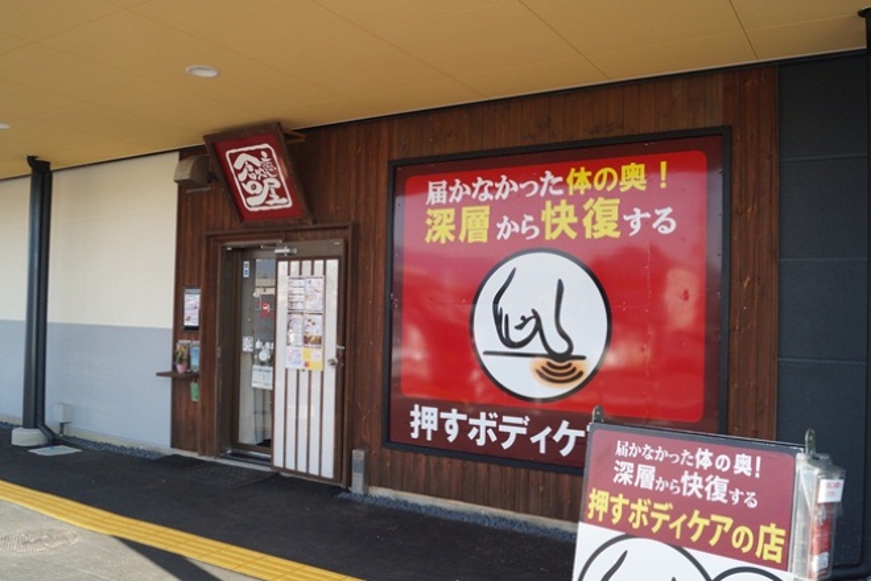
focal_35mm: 27
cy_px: 290
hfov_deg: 67.4
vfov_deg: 47.9
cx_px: 436
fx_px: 653
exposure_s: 1/100
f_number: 6.3
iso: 100
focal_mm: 18
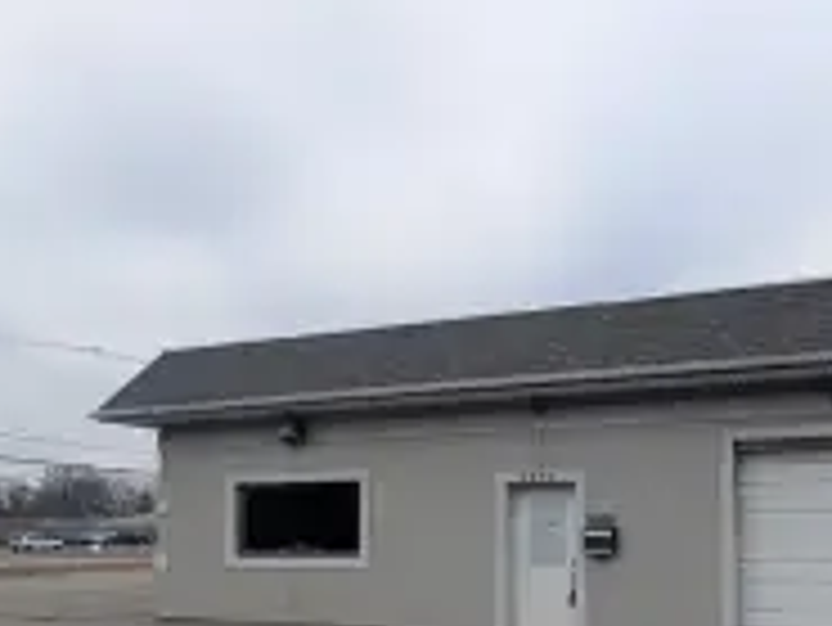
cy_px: 493
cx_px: 657
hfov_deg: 62.1
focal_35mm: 26
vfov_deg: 50.2
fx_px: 625
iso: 54
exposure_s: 1/1626
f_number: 1.7
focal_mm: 2.02
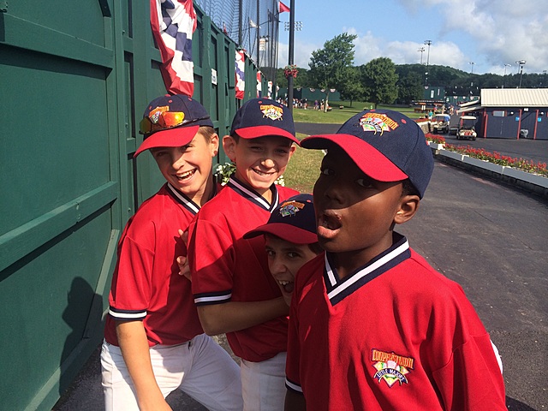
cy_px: 206
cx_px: 274
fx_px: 475
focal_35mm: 30
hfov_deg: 60.0
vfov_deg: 46.8
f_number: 2.2
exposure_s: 1/1709
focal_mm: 4.12
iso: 40
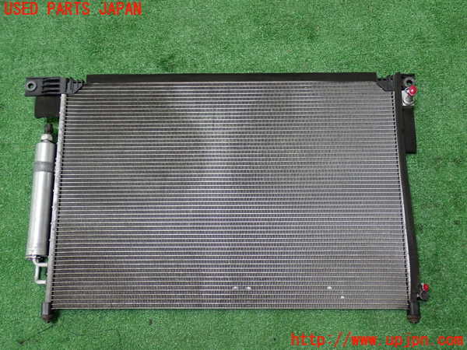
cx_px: 234
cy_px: 175
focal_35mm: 44
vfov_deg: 32.9
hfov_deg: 42.9
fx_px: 594
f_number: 2.9
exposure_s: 1/40
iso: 400
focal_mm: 7.84
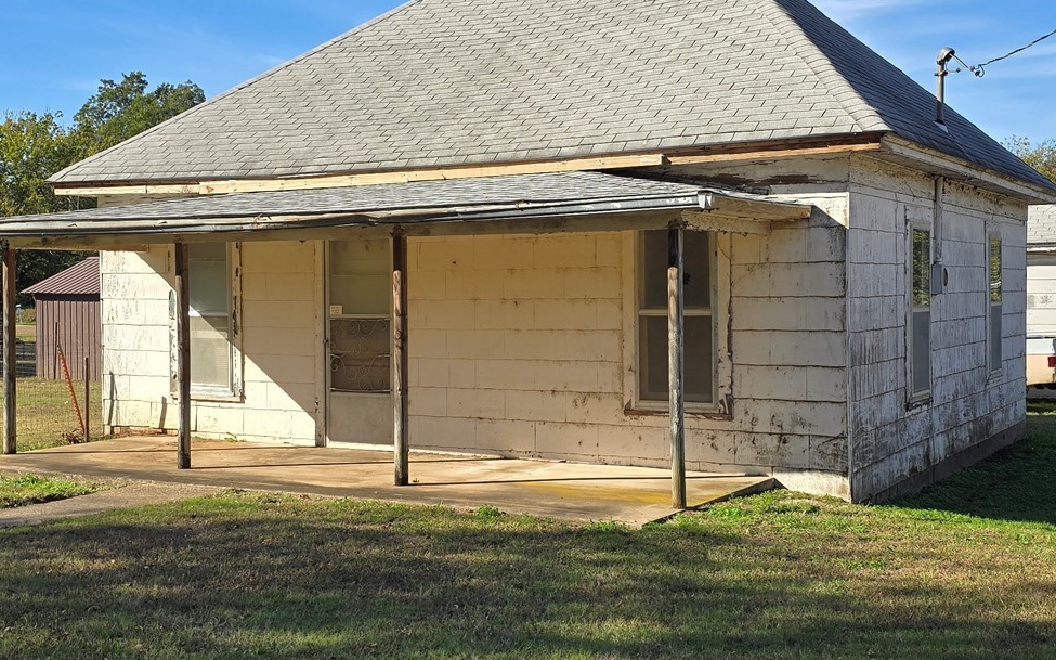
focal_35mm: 48
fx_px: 1381
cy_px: 339
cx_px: 497
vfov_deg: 26.9
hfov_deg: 41.8
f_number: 1.7
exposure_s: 1/547
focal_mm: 6.3
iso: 12
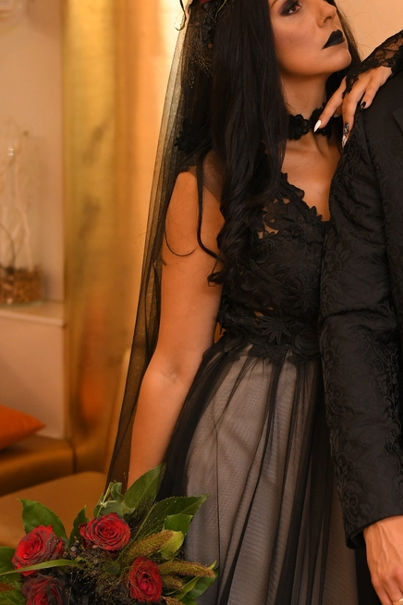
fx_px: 1310
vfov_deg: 25.9
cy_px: 206
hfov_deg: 17.2
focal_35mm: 78
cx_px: 389
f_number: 2.8
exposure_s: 1/250
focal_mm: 34
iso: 1000
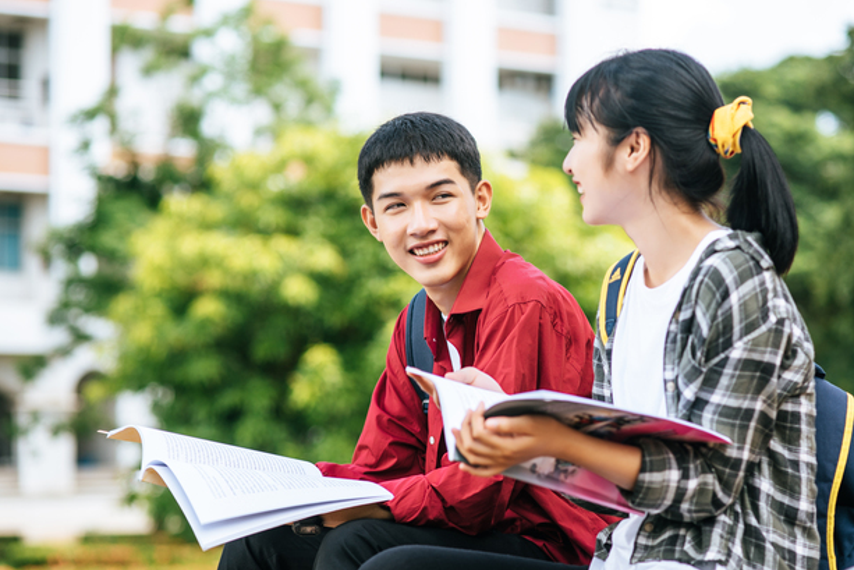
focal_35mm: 111
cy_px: 364
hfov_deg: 18.4
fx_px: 2634
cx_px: 546
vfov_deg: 12.3
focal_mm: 85
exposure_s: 1/320
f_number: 2.2
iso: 64
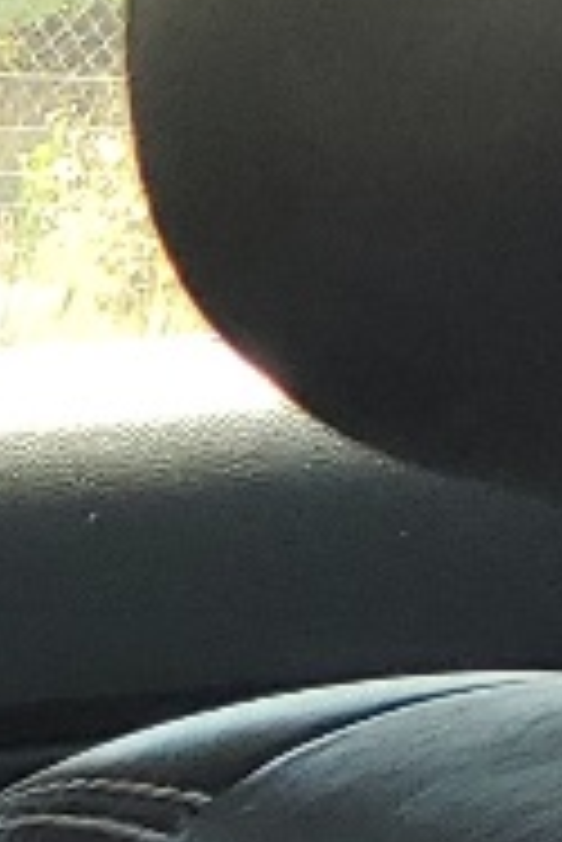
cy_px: 2558
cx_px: -2783
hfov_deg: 4.5
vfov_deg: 7.7
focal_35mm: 231
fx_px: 5399
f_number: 1.5
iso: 50
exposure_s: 1/227
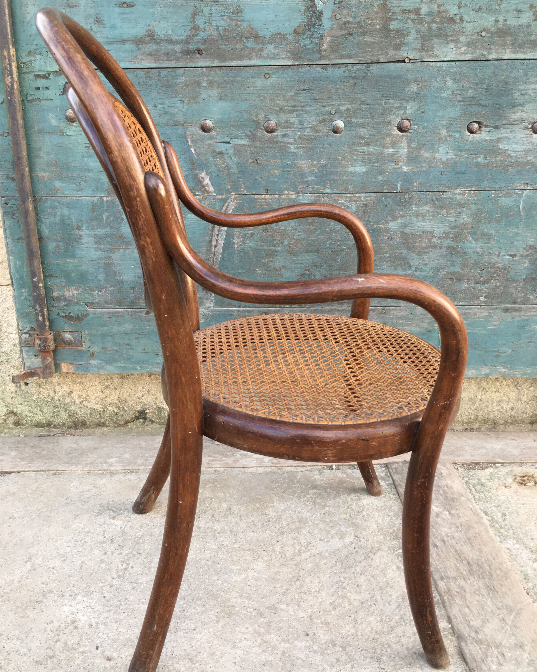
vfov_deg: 57.1
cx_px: 262
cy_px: 362
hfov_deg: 47.1
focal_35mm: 31
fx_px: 616
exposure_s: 1/100
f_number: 2.2
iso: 40
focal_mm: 4.15
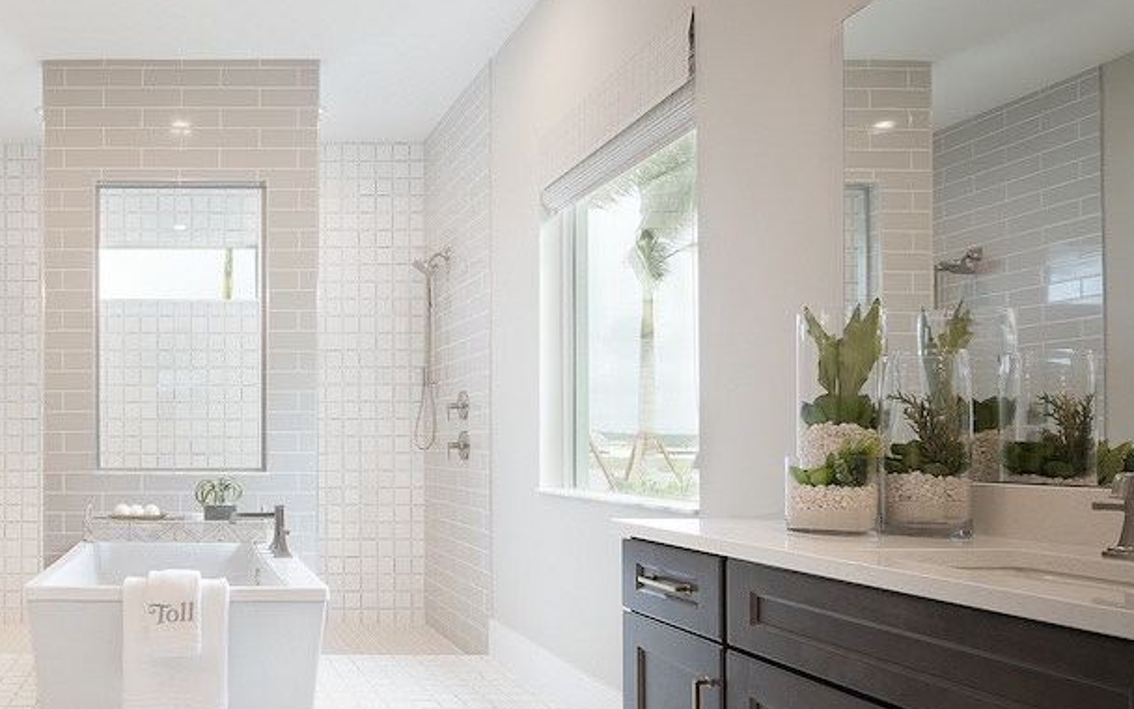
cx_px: 140
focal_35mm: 27
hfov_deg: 59.5
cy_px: 451
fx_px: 834
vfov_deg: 45.6
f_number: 8
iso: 125
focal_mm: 14
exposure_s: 1/100
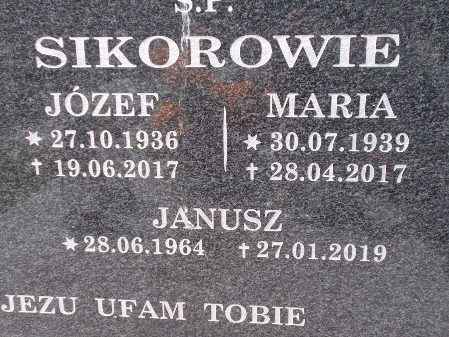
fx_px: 506
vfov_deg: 36.8
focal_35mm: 39
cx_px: 224
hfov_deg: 47.9
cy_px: 168
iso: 80
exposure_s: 1/400
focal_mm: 6.9
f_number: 3.9
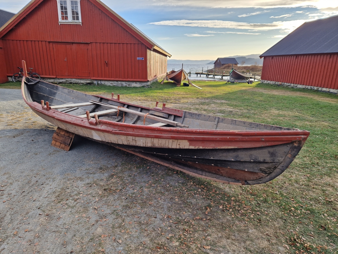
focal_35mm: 23
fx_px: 225
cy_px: 127
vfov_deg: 58.9
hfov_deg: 73.9
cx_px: 169
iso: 50
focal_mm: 5.4
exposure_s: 1/204
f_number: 1.8
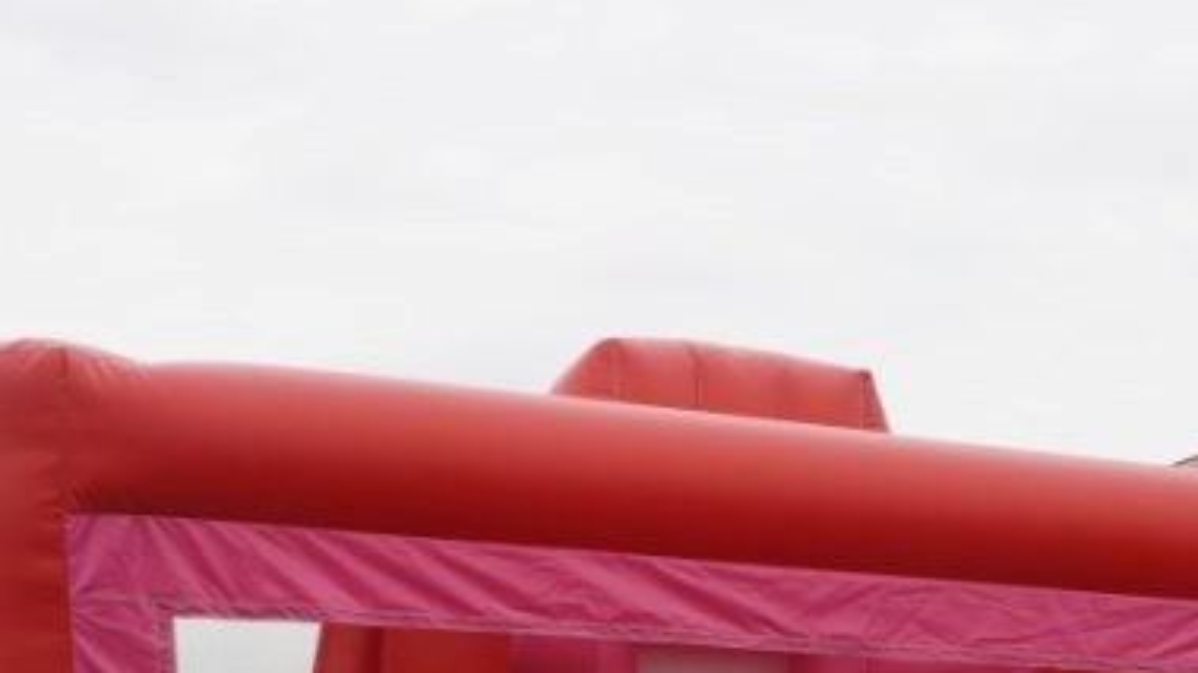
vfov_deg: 16.4
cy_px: 953
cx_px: 809
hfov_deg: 30.7
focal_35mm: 68
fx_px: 2160
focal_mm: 16
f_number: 5
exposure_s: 1/320
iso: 100
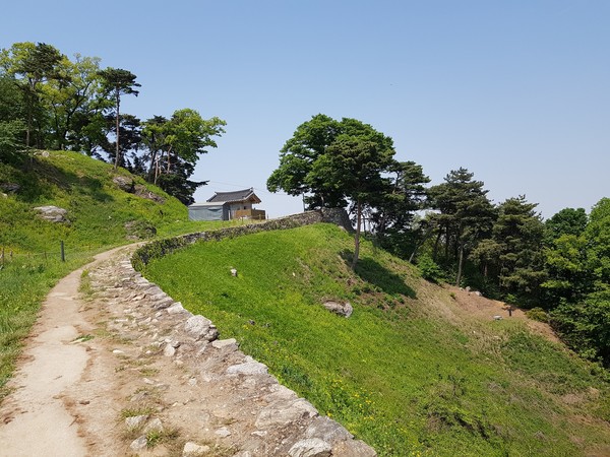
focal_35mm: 26
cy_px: 228
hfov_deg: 67.3
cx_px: 305
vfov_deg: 53.1
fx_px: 458
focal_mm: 4.2
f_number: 1.7
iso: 40
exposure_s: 1/2088
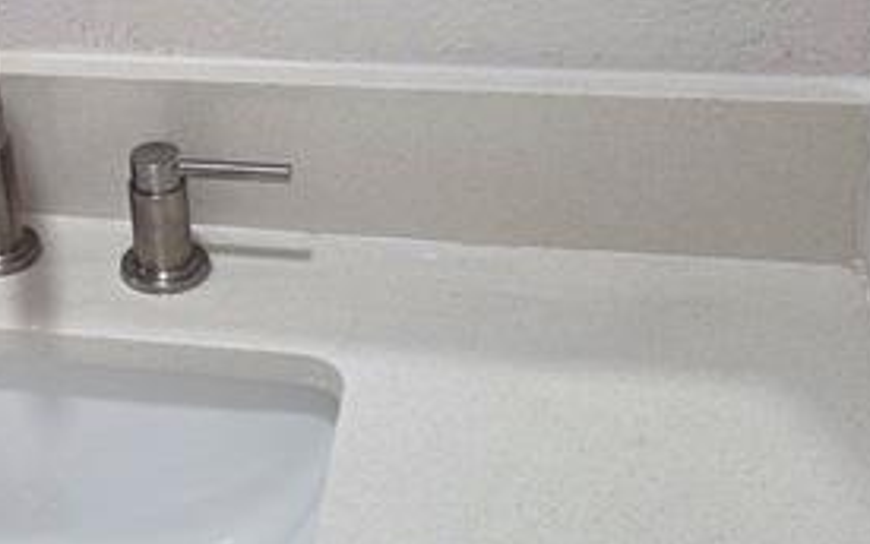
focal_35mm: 71
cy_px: 60
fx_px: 1684
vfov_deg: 18.1
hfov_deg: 27.5
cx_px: 32
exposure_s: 1/120
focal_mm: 5.4
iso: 125
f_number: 1.8
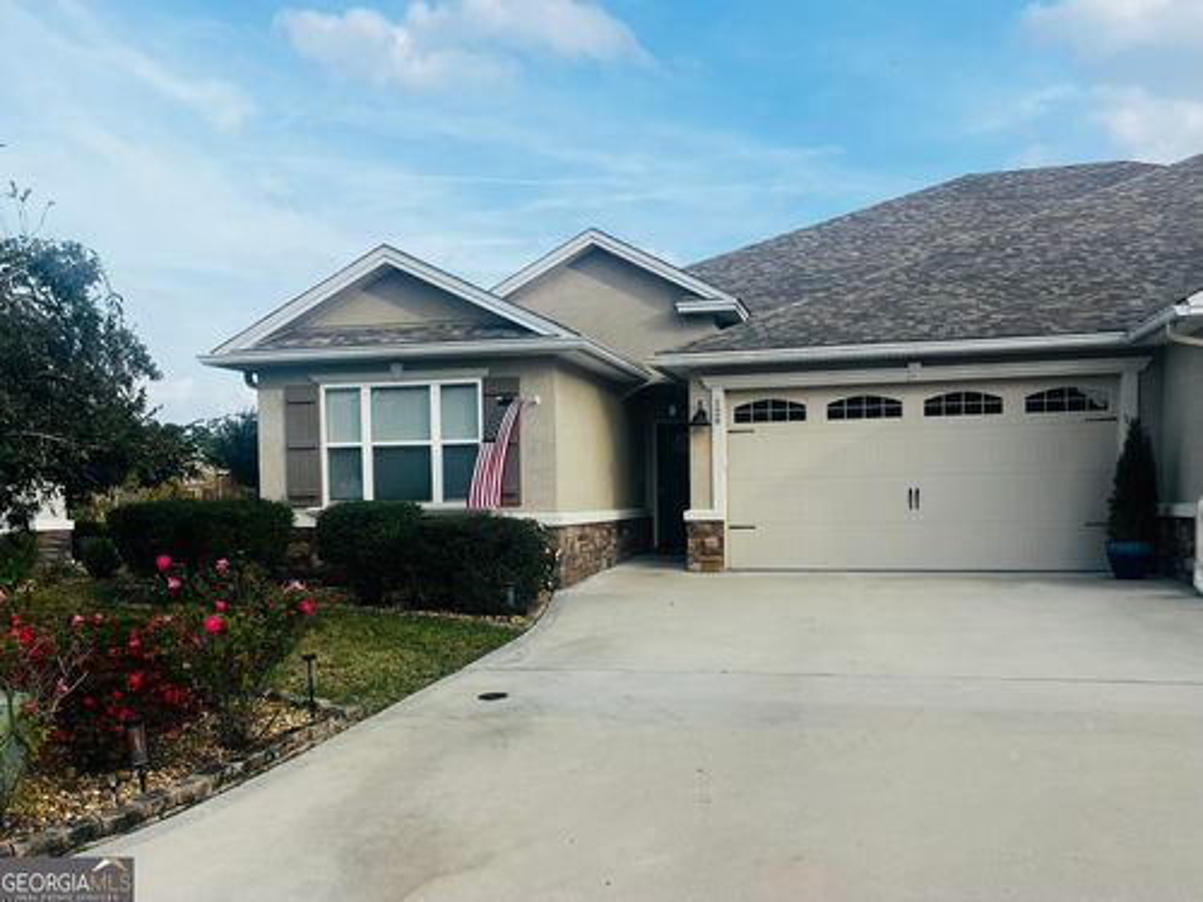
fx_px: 904
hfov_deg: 67.3
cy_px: 451
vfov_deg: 53.1
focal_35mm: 26
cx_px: 602
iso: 50
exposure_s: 1/1957
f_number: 1.6
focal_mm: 5.1
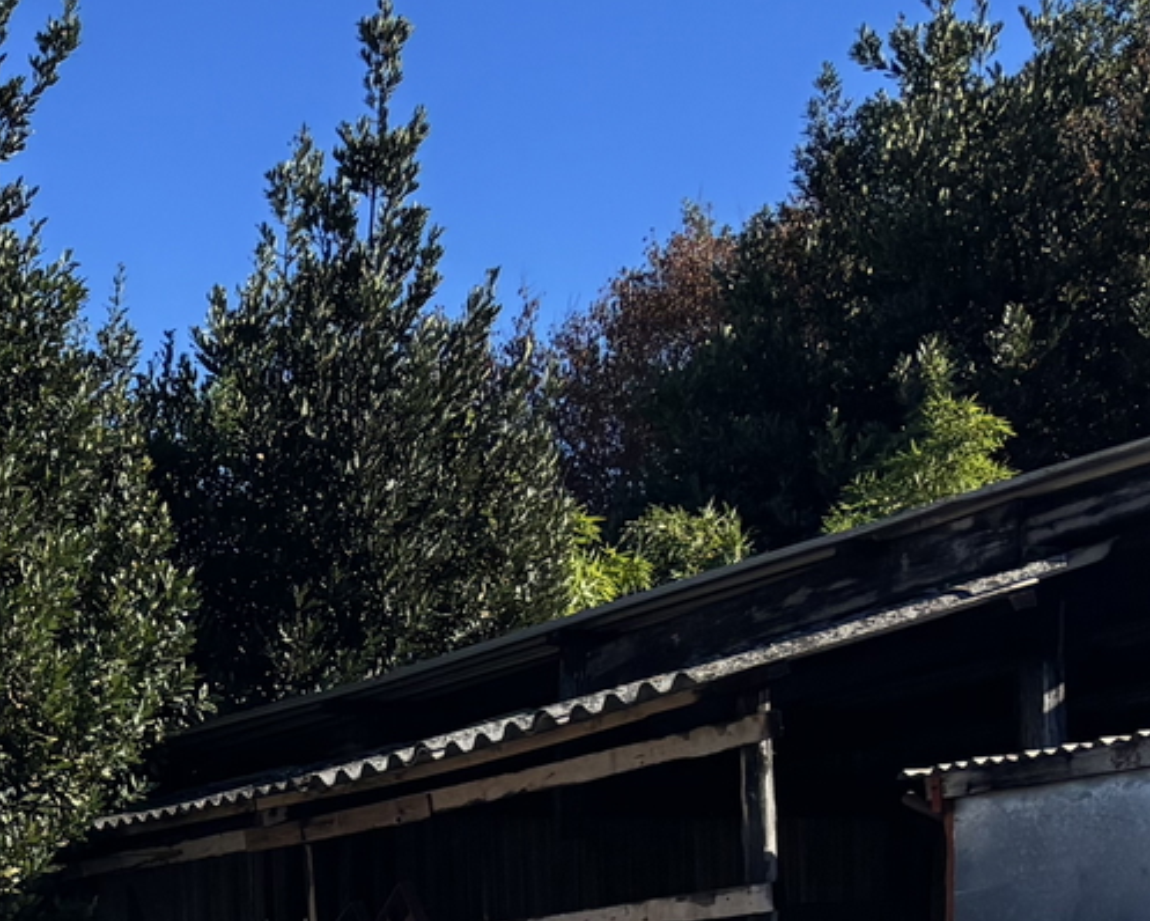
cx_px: -907
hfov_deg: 16.4
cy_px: 1358
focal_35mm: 98
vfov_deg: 14.7
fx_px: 3337
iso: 50
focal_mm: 5.96
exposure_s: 1/3788
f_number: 1.6
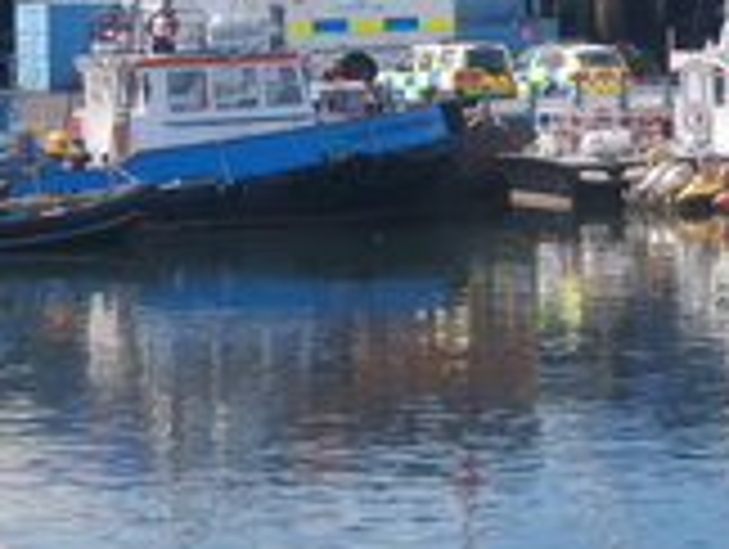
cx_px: 468
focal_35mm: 212
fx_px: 4471
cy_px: 68
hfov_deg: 9.3
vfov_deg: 7.0
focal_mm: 15.16
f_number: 5
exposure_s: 1/320
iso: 100
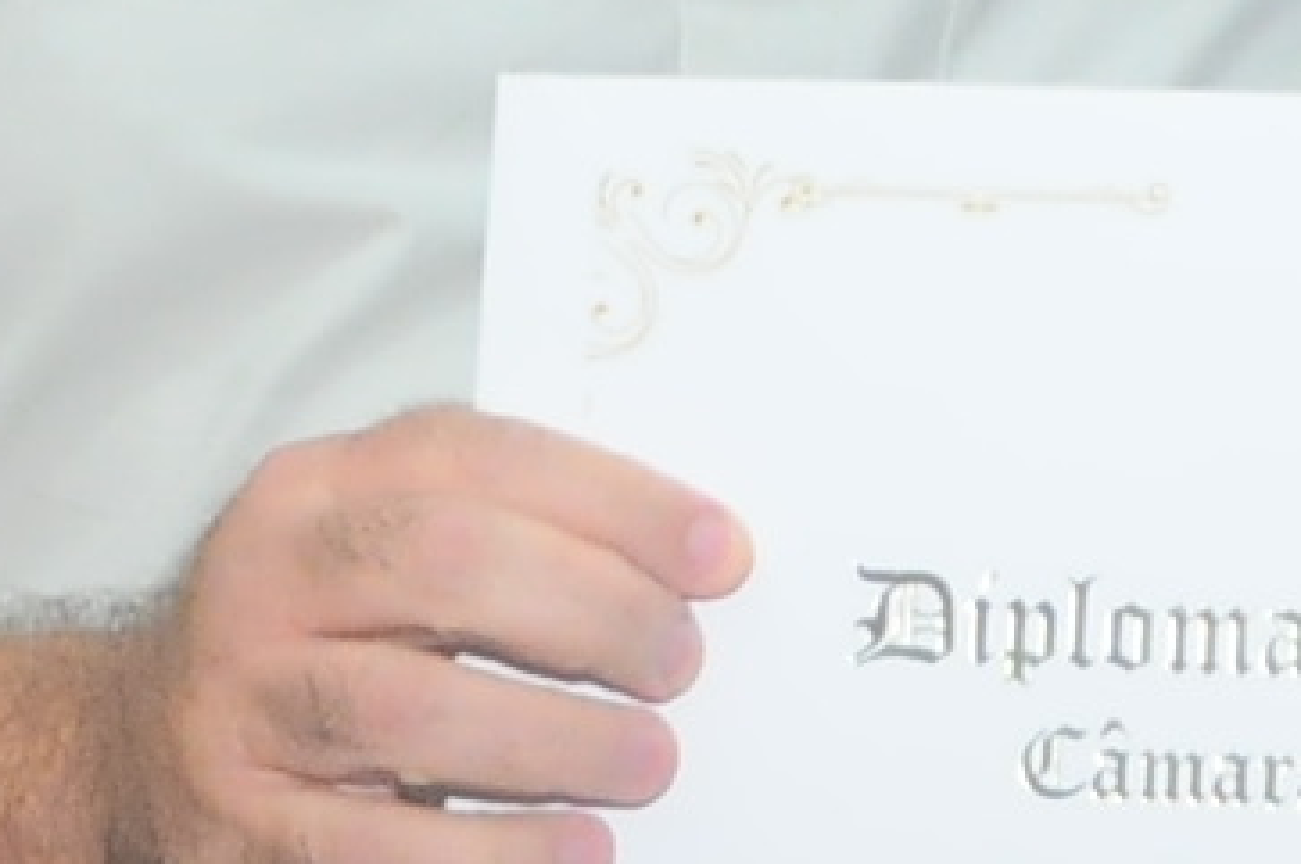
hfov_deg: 5.5
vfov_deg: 3.7
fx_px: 13426
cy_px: -18
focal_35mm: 372
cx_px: 1613
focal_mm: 42
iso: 1250
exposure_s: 1/60
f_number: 5
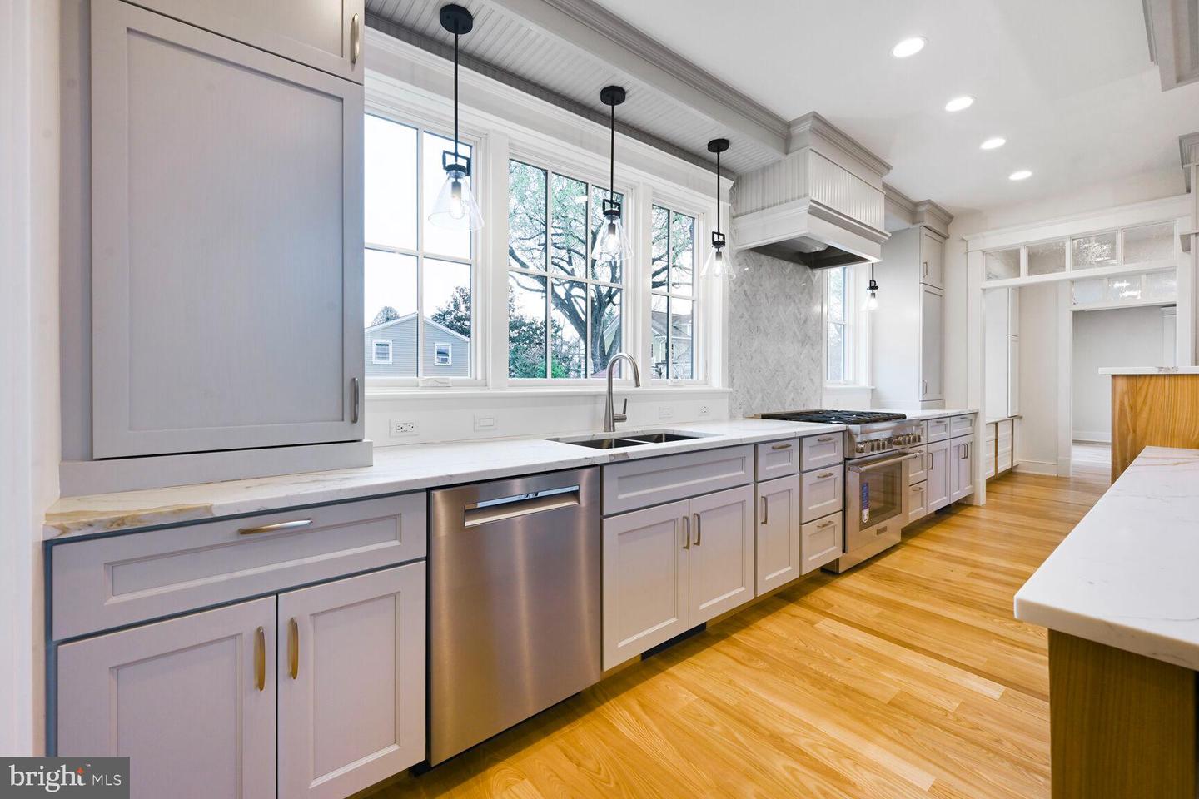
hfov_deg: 104.3
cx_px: 600
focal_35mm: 14
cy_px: 400
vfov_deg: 81.2
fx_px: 466
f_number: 9
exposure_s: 1/13
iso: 200
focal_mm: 14
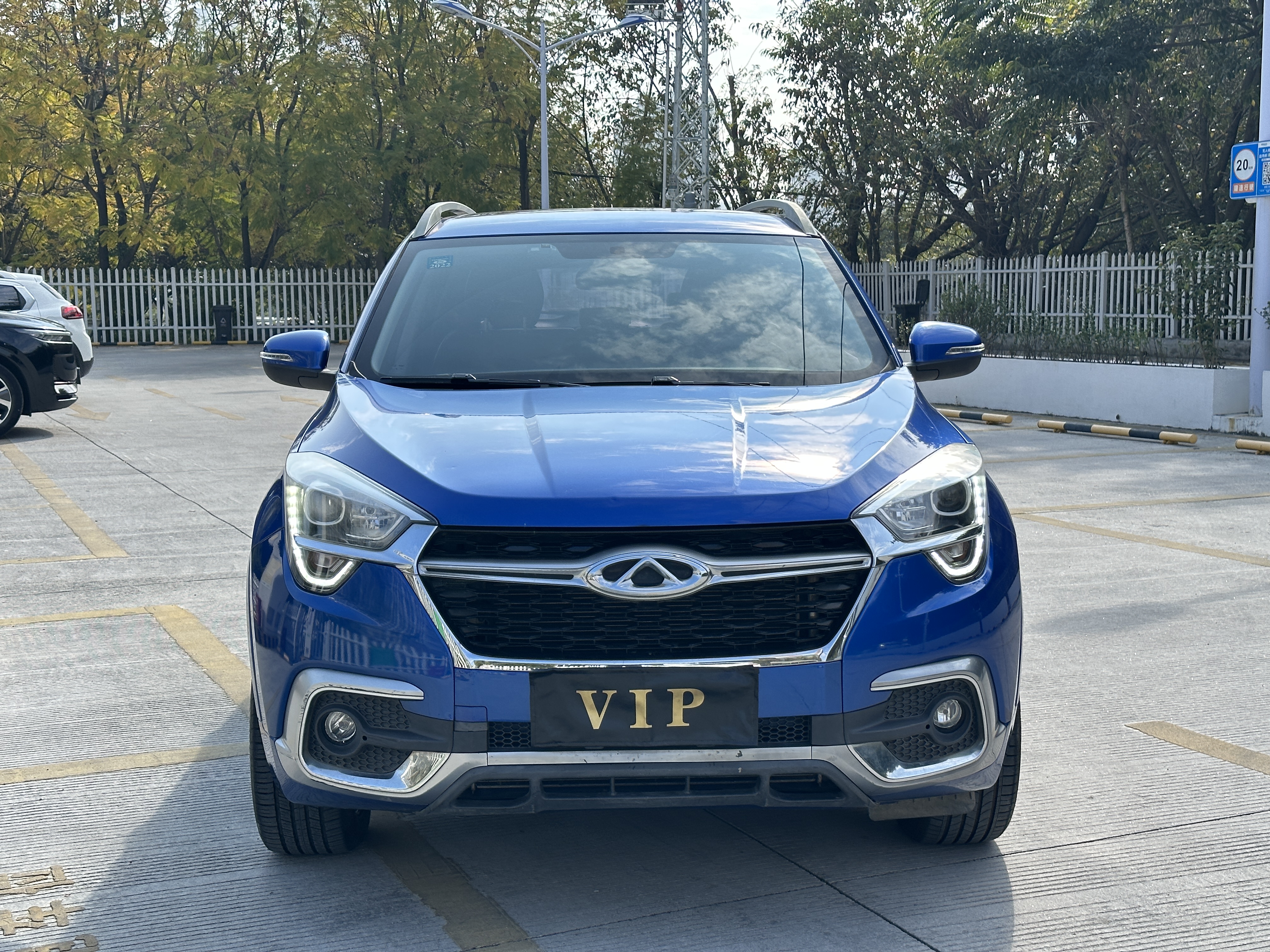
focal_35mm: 48
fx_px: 1761
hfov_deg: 39.7
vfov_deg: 30.3
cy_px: 476
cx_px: 635
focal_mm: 6.86
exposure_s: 1/2028
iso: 64
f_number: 1.78
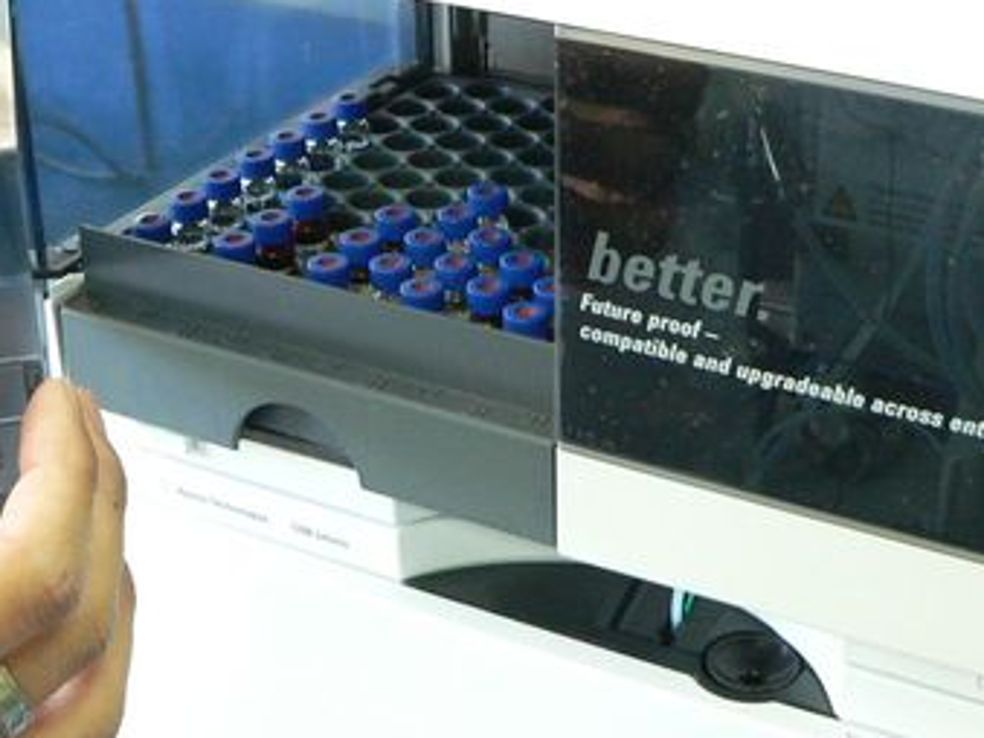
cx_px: 601
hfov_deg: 28.5
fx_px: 1932
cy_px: 366
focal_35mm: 68
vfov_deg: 21.6
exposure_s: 1/10
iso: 200
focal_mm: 6
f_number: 2.8
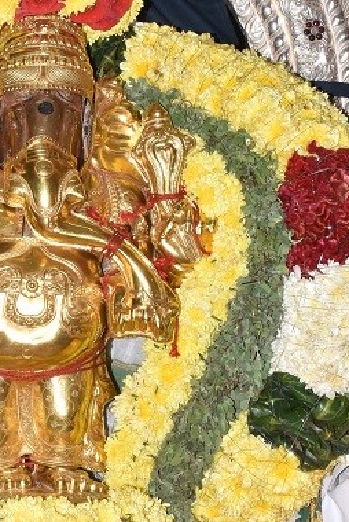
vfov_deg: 16.5
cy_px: 209
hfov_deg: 11.0
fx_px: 1802
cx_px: 41
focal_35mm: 124
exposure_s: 1/125
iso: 800
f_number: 14
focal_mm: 35
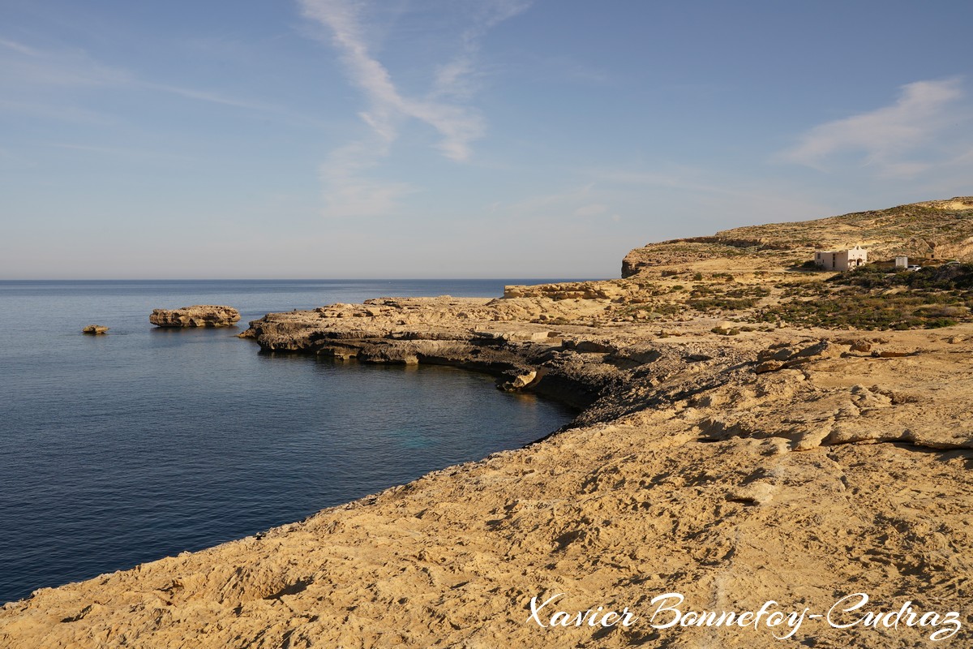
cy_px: 324
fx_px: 865
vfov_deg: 41.1
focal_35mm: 32
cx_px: 486
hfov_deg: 58.7
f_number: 14
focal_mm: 32
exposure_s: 1/125
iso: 100
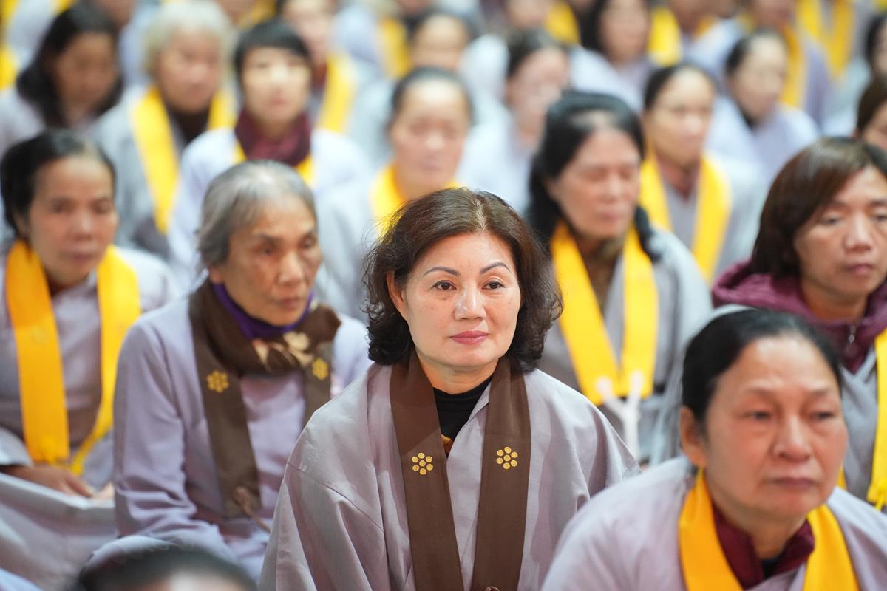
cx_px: 444
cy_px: 296
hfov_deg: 11.4
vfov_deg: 7.6
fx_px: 4435
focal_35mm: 180
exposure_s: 1/200
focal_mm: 180
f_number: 2.8
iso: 8000
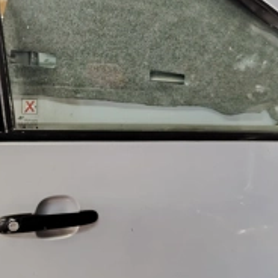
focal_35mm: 46
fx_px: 418
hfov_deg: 36.6
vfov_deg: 36.8
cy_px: 131
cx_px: 174
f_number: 1.75
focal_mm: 5.25
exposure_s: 1/100
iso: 6400
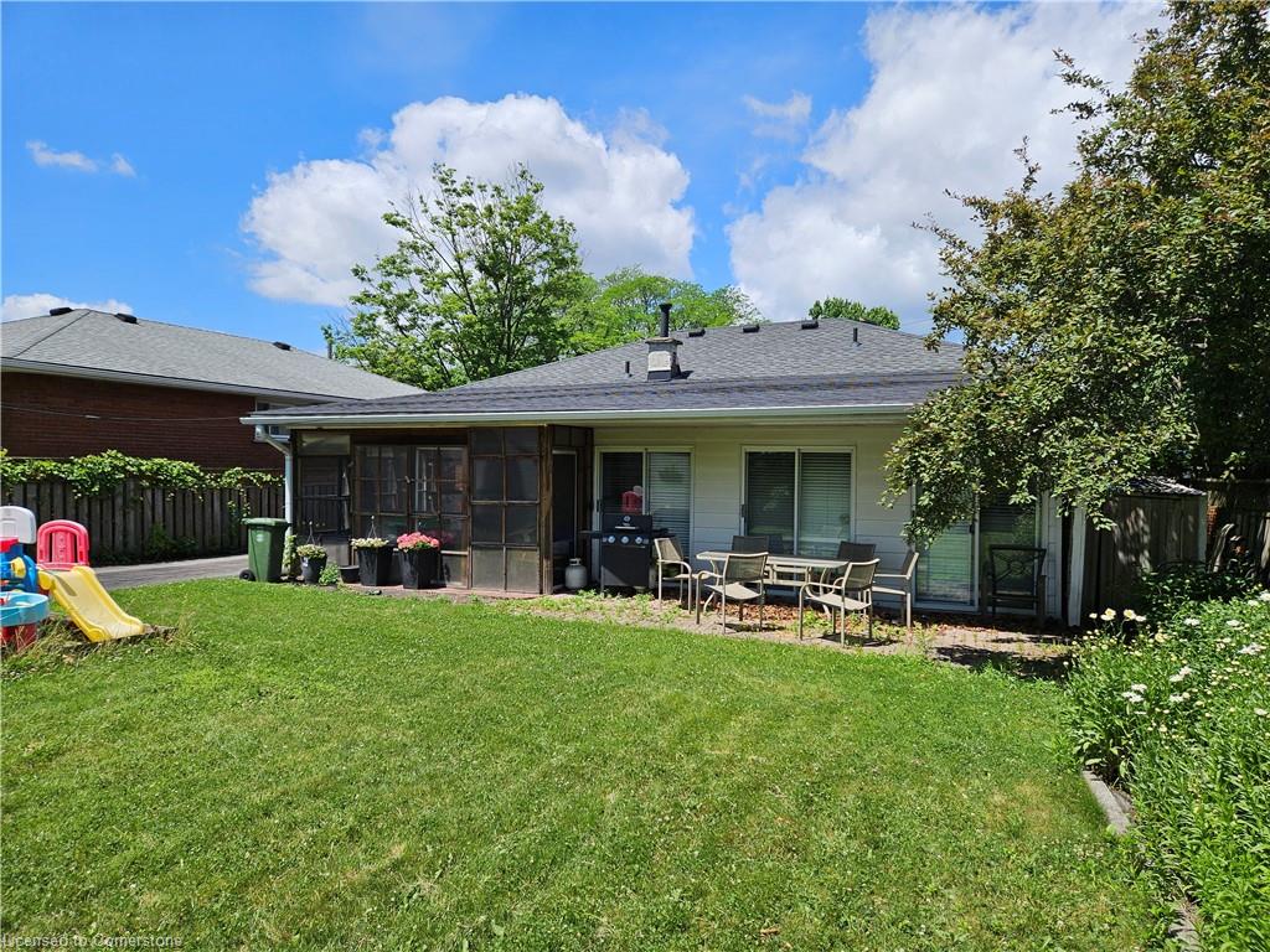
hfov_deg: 73.9
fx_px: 844
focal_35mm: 23
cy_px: 476
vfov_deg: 58.9
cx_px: 635
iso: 25
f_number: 1.8
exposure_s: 1/2321
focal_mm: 5.4
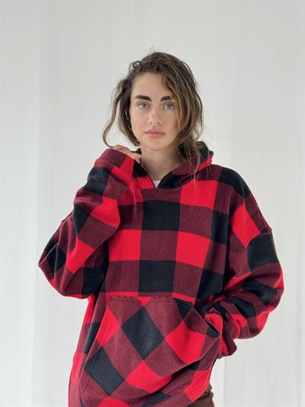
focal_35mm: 48
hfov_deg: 30.3
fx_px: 564
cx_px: 152
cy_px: 204
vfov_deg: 39.6
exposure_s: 1/171
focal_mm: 6.76
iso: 64
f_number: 1.78
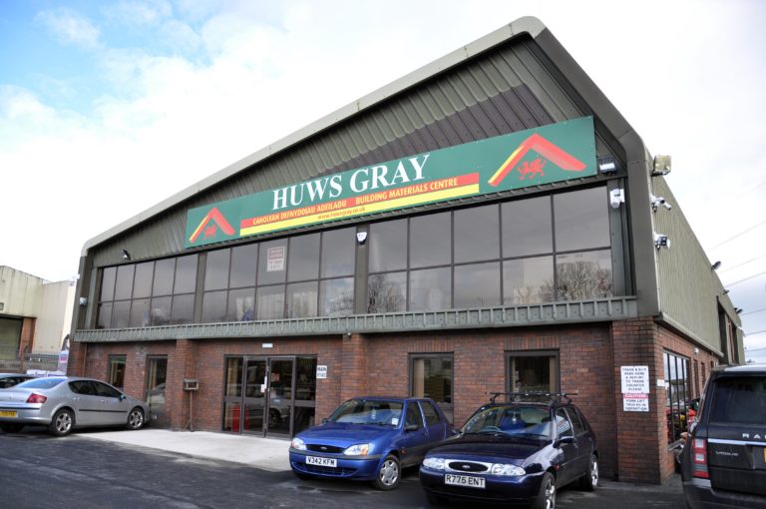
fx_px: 574
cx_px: 383
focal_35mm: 27
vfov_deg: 47.8
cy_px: 254
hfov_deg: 67.4
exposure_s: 1/800
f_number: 3.5
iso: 400
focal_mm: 18
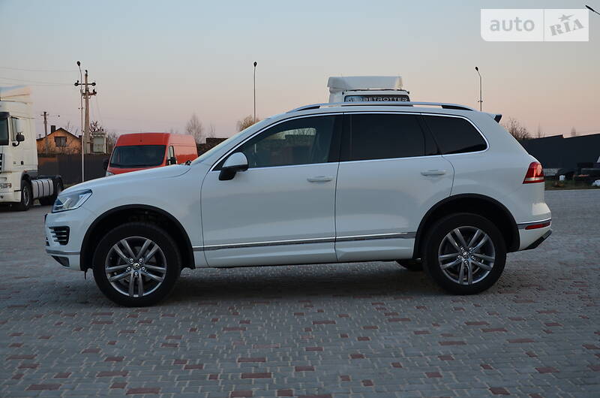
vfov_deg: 29.7
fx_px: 749
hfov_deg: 43.7
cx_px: 300
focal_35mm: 45
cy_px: 199
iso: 250
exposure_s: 1/125
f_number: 5.6
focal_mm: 30
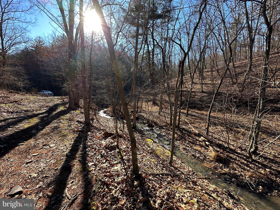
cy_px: 105
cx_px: 140
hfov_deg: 102.1
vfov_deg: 85.7
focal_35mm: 14
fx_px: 113
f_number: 2.2
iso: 40
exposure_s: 1/334
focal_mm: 2.22
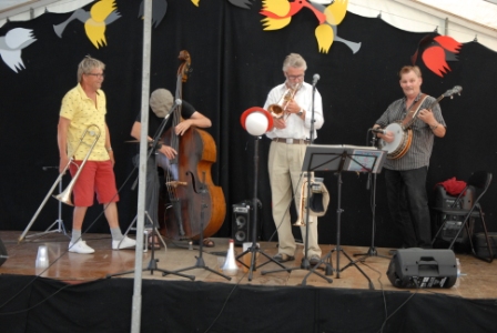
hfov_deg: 28.0
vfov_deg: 19.0
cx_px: 248
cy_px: 166
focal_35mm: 72
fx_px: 995
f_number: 4.8
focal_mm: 48
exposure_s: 1/60
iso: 400
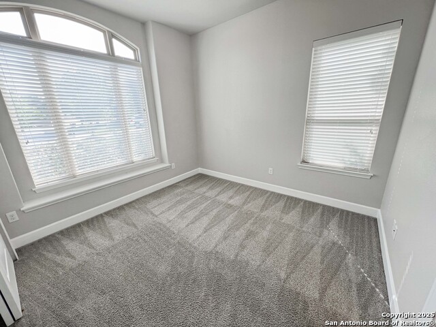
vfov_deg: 89.9
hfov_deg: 106.2
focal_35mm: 13
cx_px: 218
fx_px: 164
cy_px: 164
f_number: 1.8
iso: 40
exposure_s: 1/120
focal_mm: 1.57
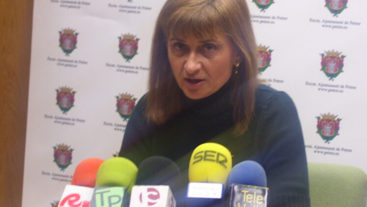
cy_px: 131
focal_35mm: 122
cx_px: 196
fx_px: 1187
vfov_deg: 9.9
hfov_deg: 17.6
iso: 160
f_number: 4.3
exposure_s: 1/15
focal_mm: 14.3
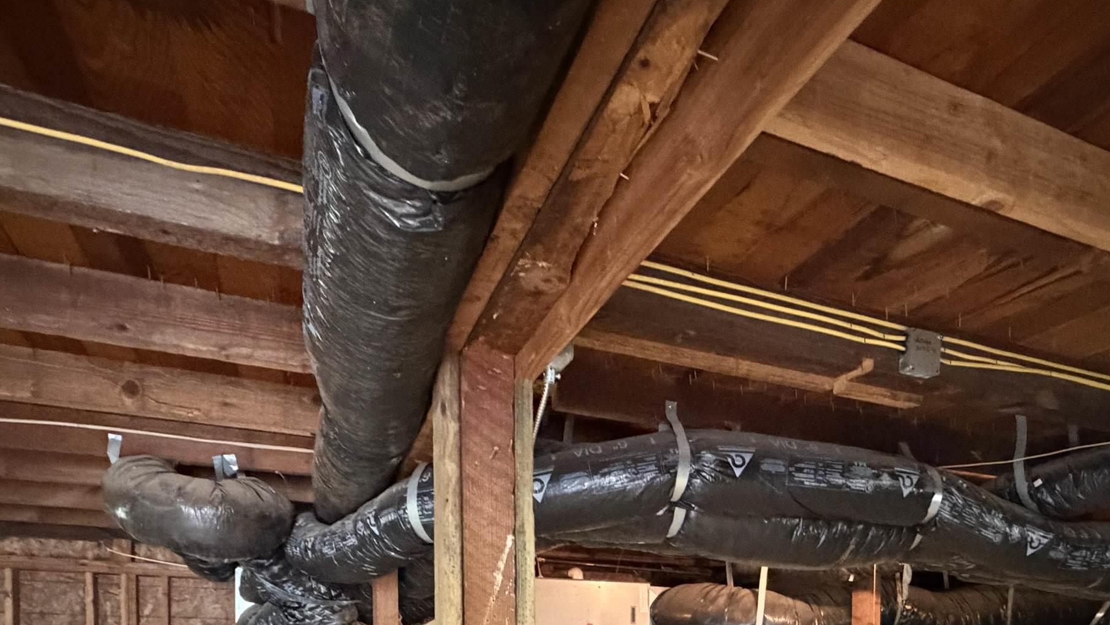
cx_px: 639
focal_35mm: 26
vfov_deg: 37.3
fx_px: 765
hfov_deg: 71.5
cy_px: 687
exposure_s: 1/30
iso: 1600
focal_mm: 2.22
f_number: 2.2
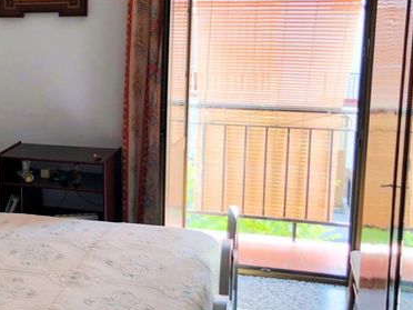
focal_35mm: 53
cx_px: 51
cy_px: 117
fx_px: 632
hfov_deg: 34.4
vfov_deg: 27.4
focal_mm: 3.99
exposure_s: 1/100
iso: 32
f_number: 1.8
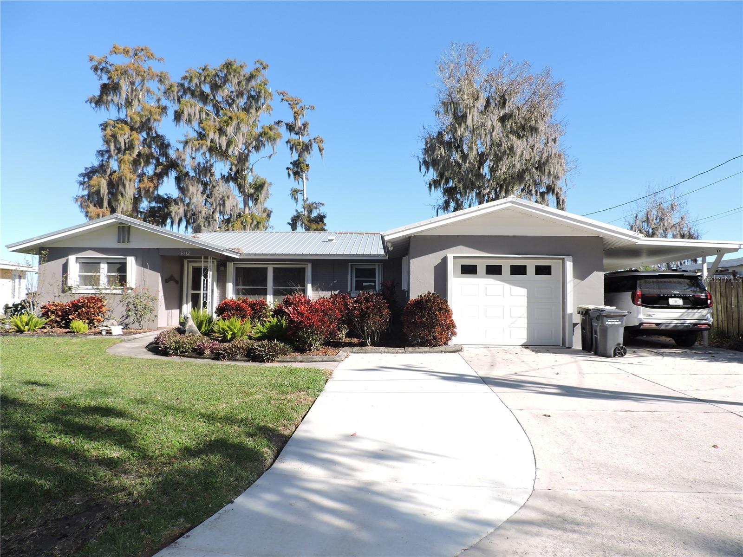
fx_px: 515
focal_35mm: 24
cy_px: 278
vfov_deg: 56.8
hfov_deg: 71.6
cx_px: 372
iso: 100
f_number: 3
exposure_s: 1/640
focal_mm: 4.3
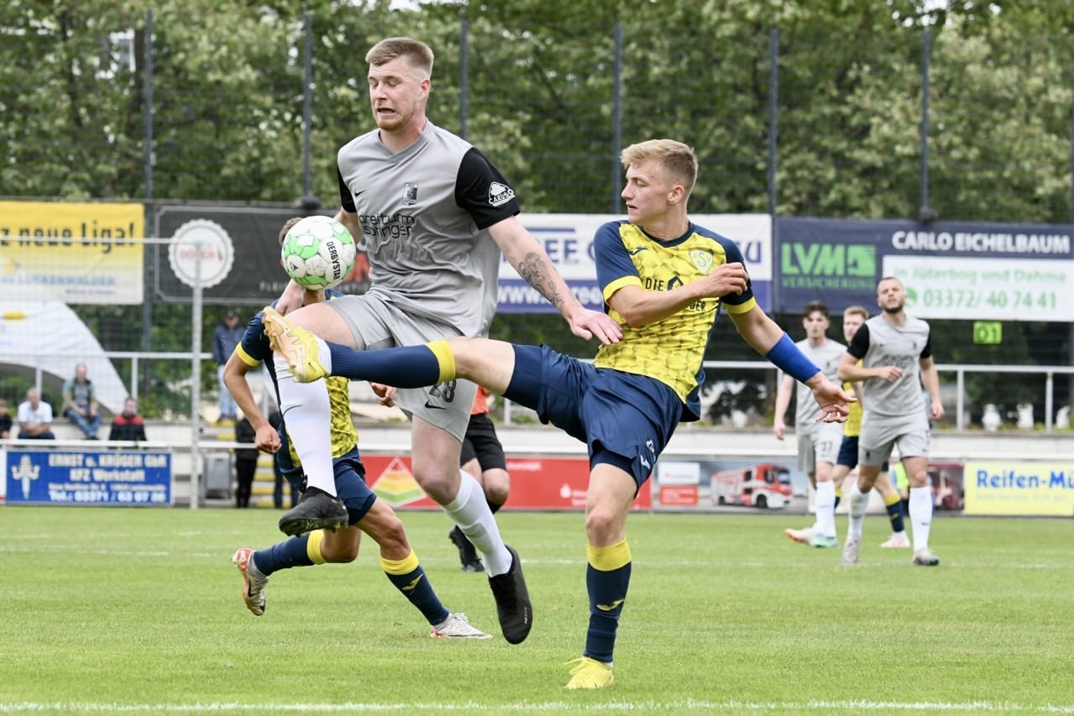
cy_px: 358
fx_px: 5370
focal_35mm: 180
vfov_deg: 7.6
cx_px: 537
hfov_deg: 11.4
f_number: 7.1
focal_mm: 180
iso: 2000
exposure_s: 1/1600
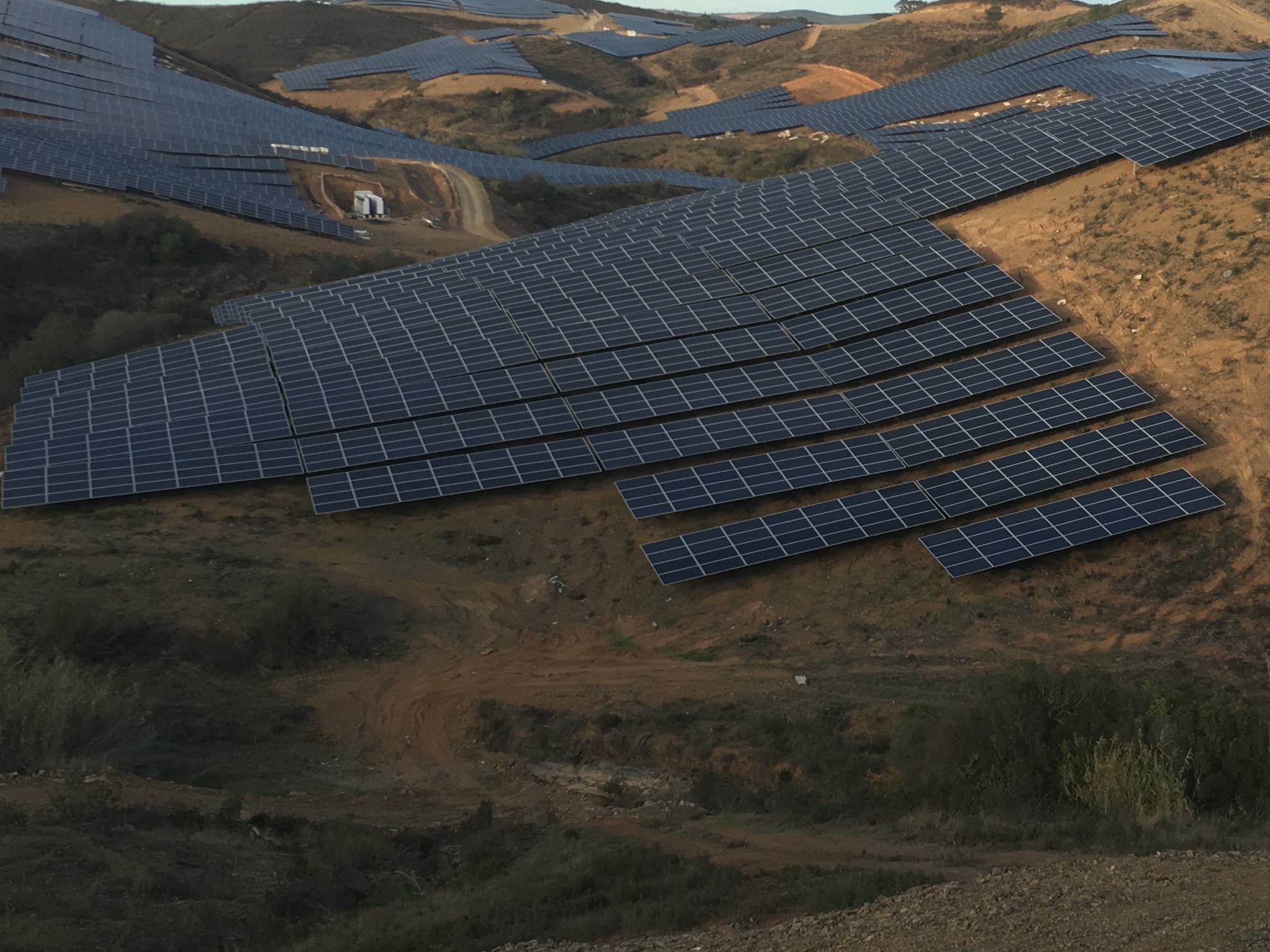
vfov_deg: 24.6
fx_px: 2164
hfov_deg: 32.3
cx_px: 877
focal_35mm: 59
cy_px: 284
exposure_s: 1/126
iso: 25
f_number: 2.2
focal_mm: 4.15
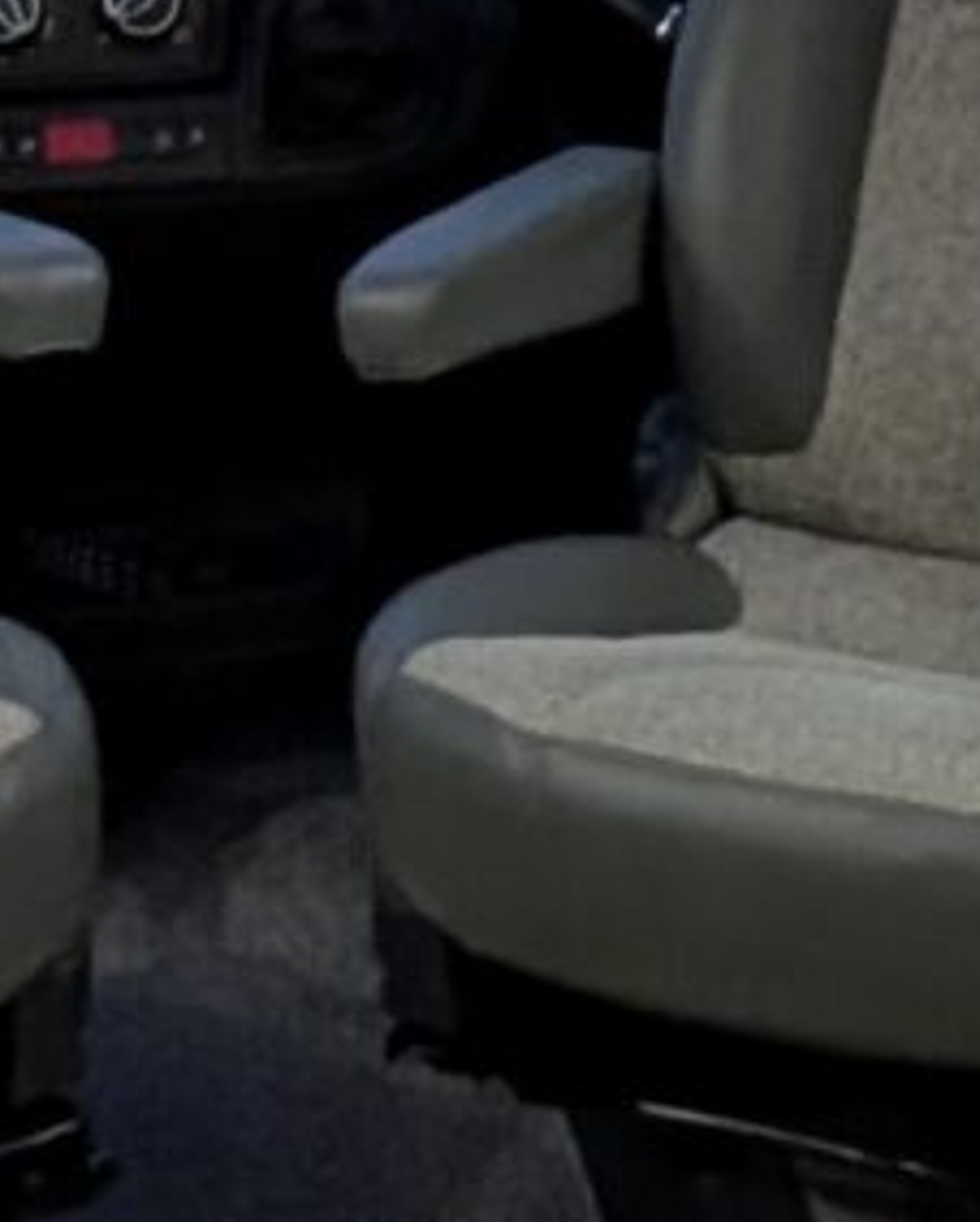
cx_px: 414
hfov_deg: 14.6
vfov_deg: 17.9
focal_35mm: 106
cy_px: 199
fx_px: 3837
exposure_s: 1/39.7
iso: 168
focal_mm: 2.02
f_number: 1.7
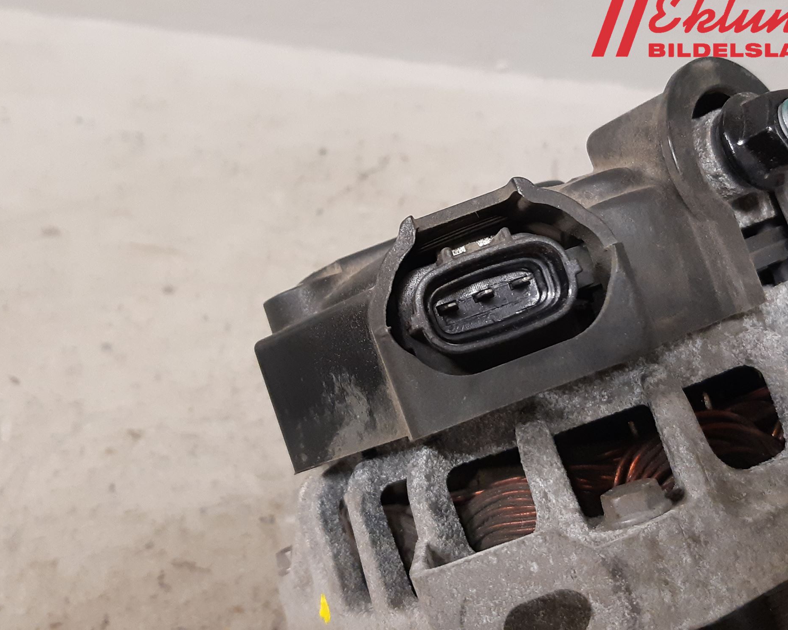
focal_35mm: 28
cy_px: 311
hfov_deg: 62.2
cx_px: 417
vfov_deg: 51.5
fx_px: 653
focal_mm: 3.93
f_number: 1.7
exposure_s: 1/50
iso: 250
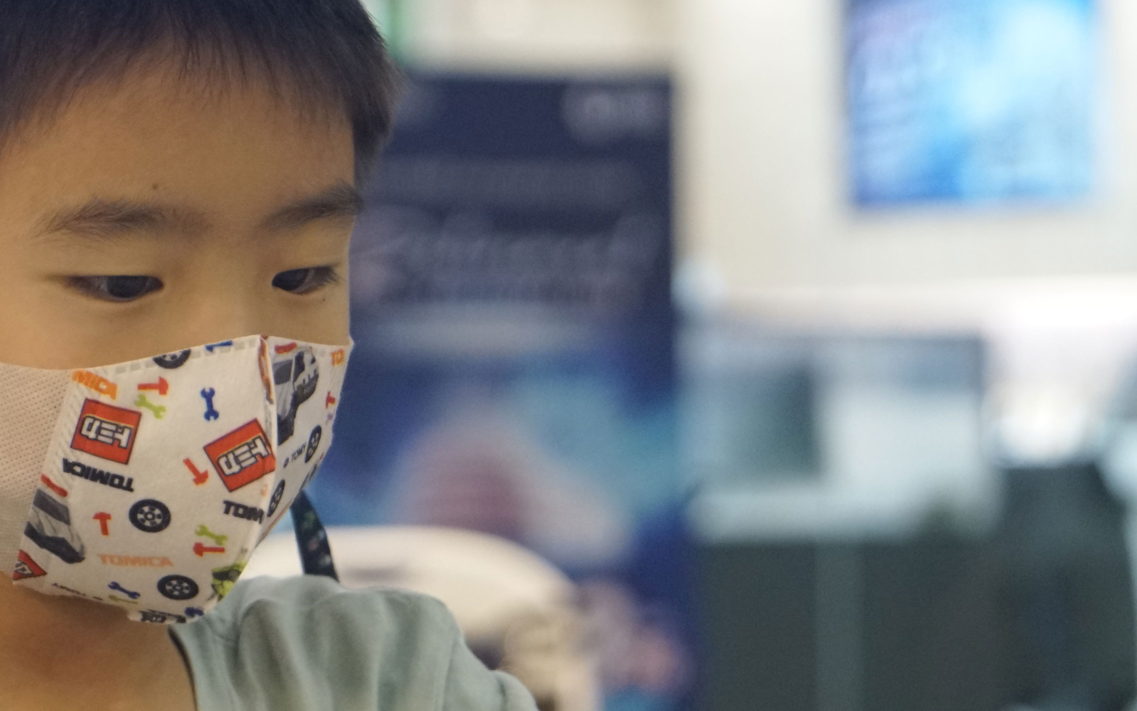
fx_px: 5888
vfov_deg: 6.9
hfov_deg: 11.0
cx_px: 494
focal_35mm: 190
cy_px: 473
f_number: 4
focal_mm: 66
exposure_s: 1/100
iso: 3200
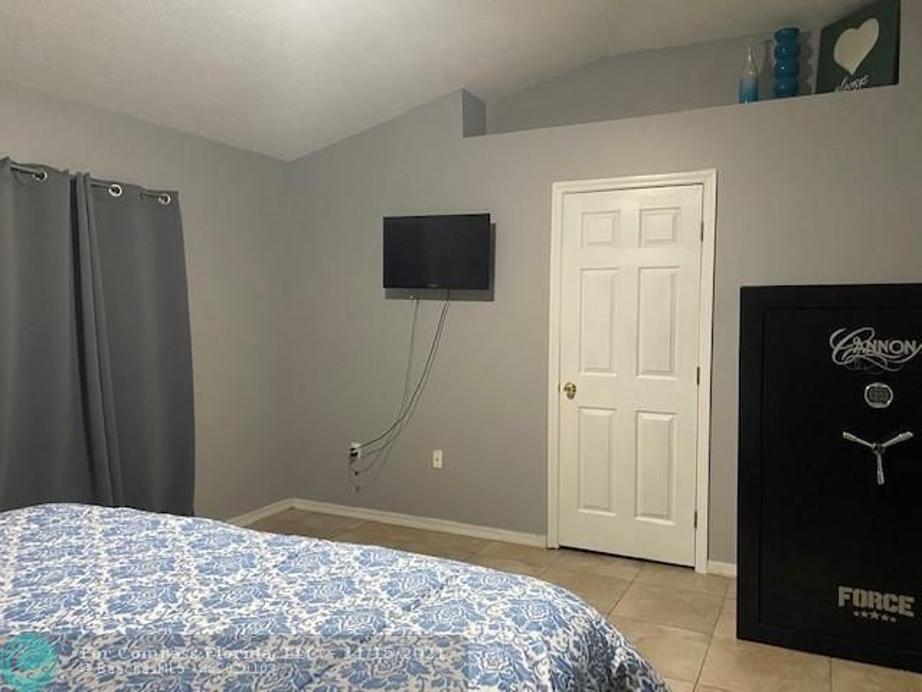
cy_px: 346
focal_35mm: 26
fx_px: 693
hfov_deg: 67.3
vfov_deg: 53.1
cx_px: 461
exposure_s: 1/40
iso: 640
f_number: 1.8
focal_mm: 4.25
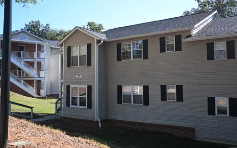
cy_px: 72
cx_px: 118
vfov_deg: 36.5
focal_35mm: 35
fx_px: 225
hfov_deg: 55.6
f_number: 4
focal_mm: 22.5
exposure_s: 1/320
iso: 100
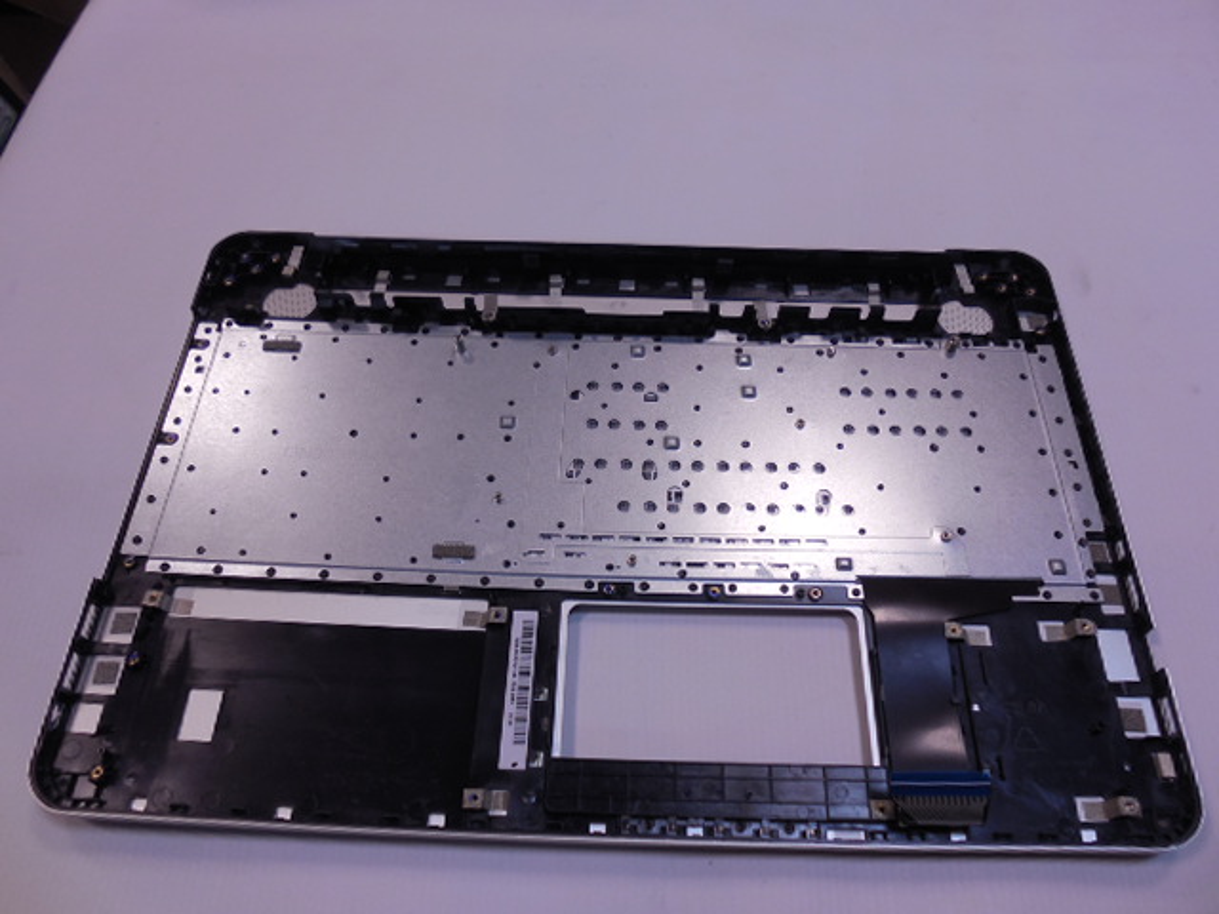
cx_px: 610
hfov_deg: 67.3
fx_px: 916
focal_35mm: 26
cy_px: 457
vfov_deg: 53.1
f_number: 3.5
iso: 125
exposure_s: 1/30
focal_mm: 4.6
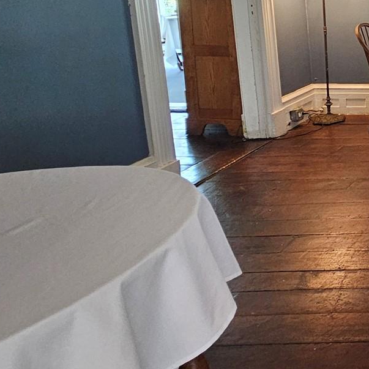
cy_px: 47
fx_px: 470
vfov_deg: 40.1
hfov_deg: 26.4
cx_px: 588
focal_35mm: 39
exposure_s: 1/30
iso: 320
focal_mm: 2.2
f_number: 2.2
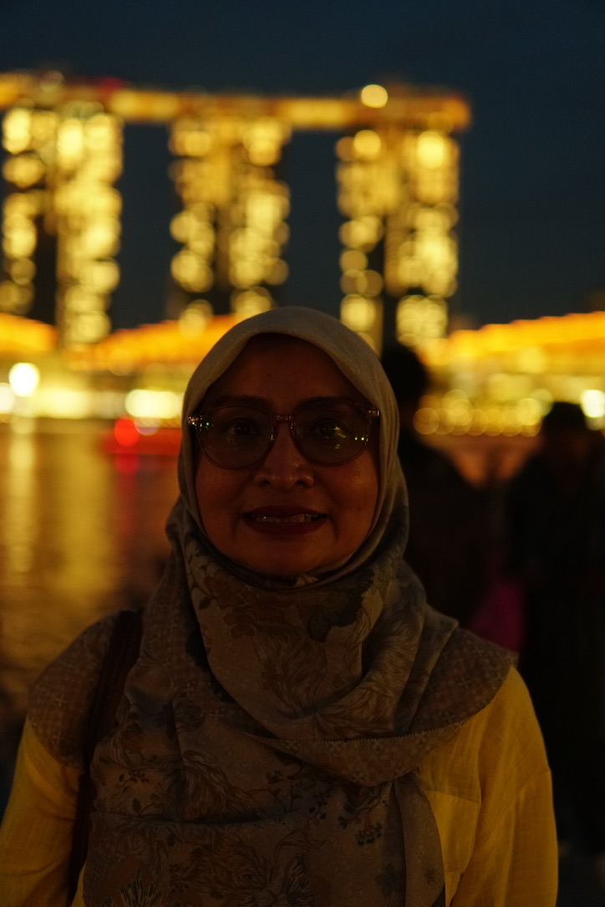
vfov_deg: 43.6
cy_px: 454
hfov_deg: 29.9
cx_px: 302
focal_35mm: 45
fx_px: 1134
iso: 1250
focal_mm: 30
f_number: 1.6
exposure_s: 1/60
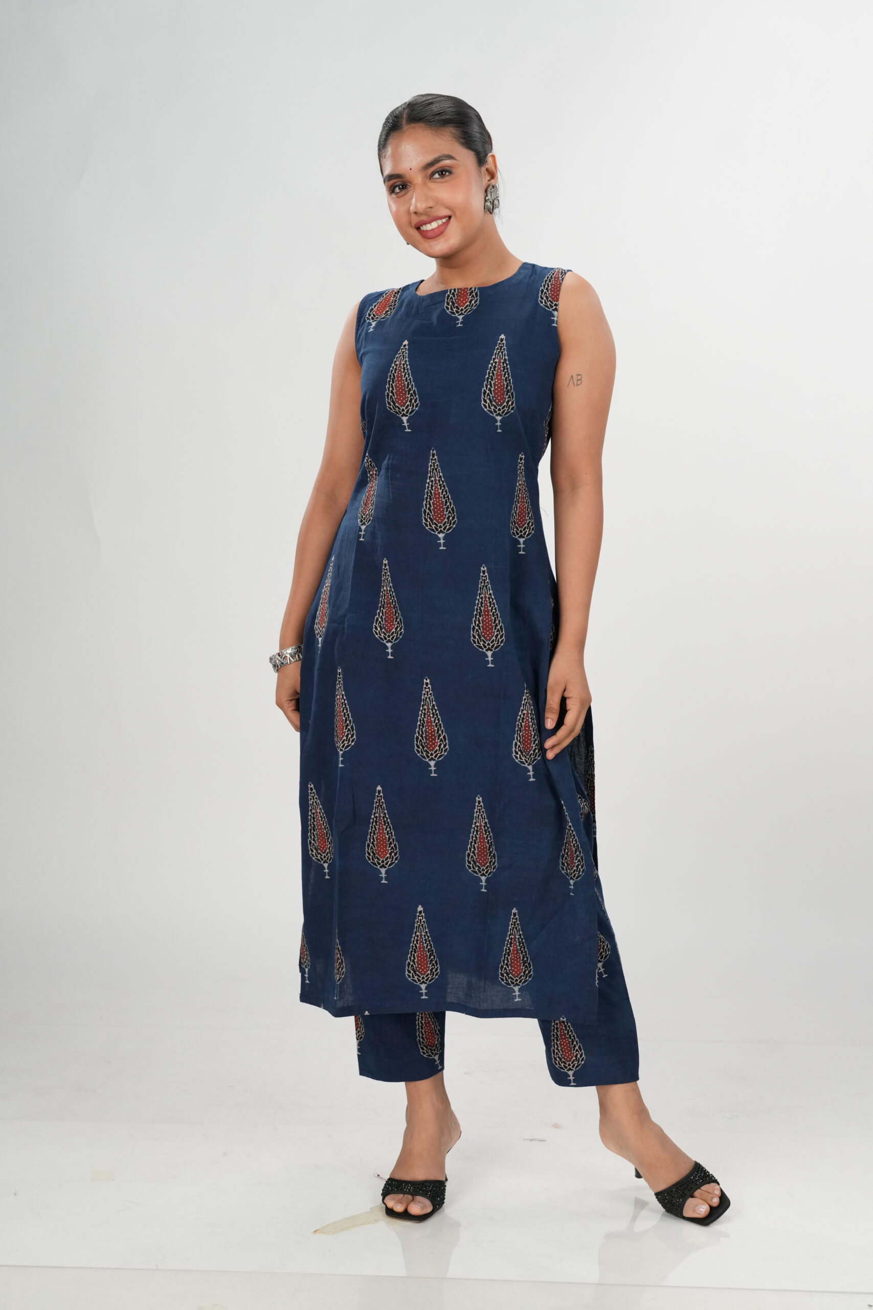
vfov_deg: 28.8
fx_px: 2546
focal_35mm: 70
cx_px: 436
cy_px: 655
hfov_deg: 19.5
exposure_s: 1/320
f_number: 4.5
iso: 1600
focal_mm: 70
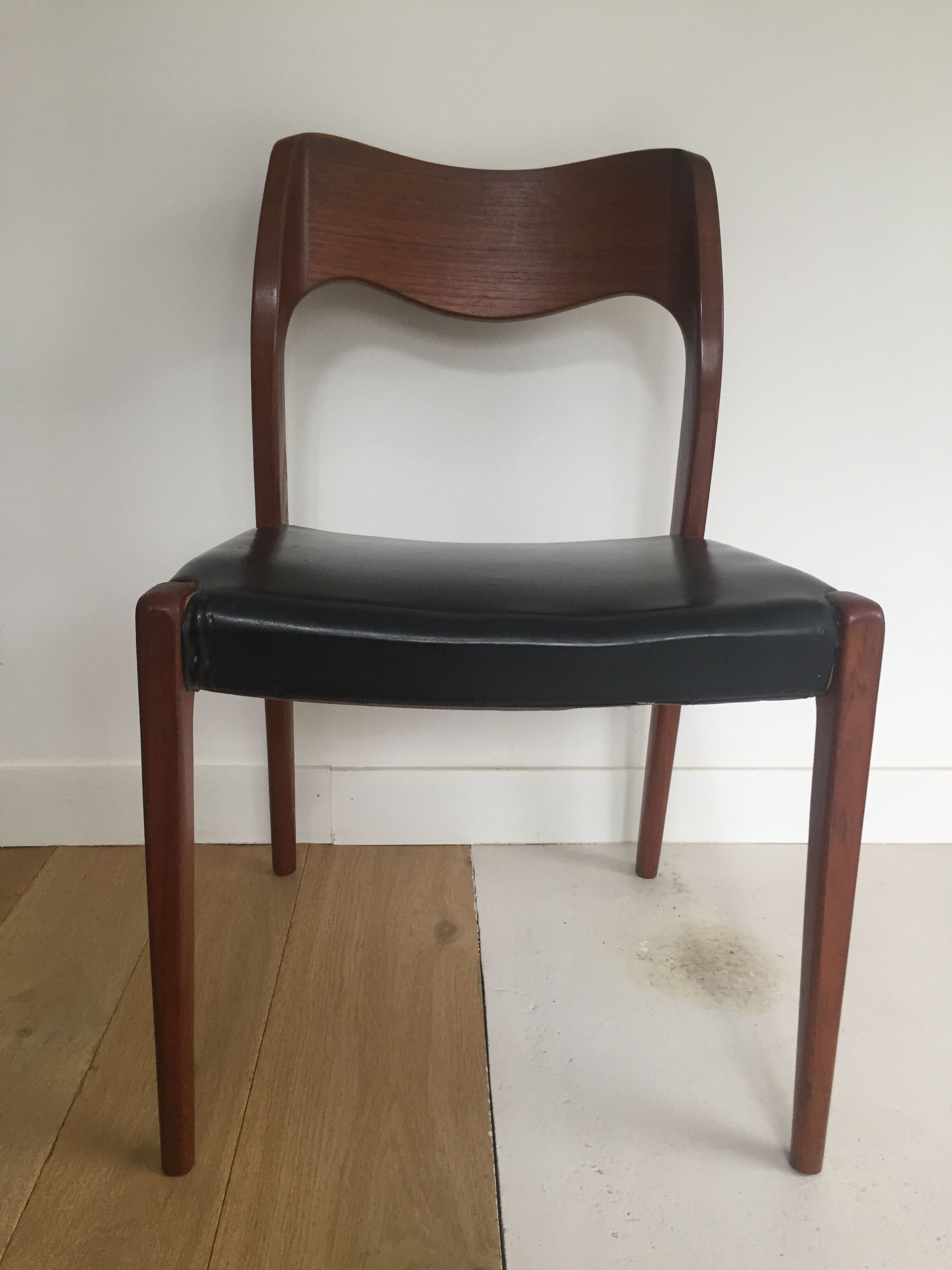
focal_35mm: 29
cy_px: 635
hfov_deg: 48.2
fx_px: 1063
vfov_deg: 61.7
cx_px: 476
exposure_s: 1/33
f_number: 2.2
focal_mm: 4.15
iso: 64
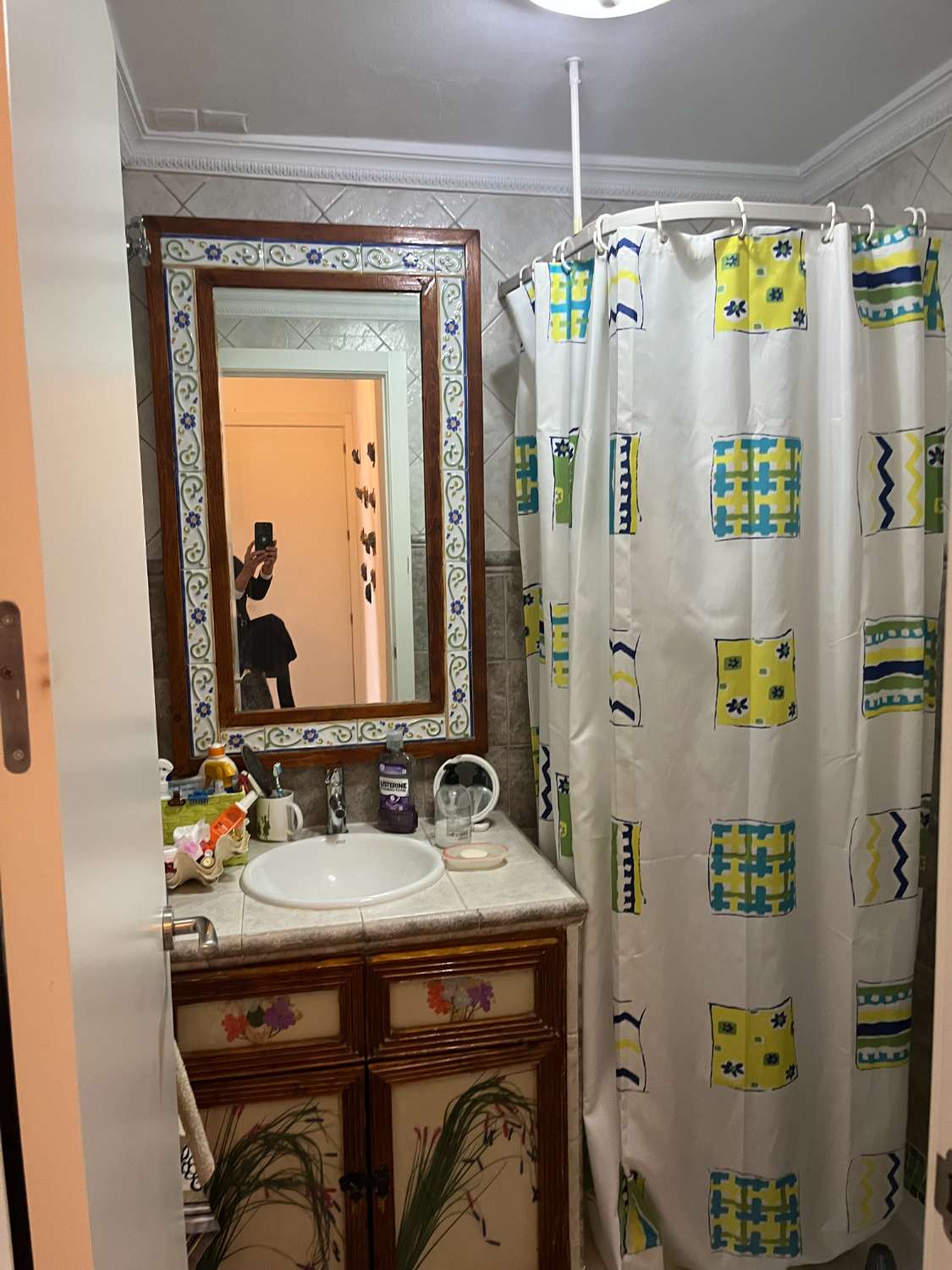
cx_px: 476
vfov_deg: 67.3
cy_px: 635
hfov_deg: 53.1
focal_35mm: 26
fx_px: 953
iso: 250
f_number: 1.6
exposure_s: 1/50
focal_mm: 5.1
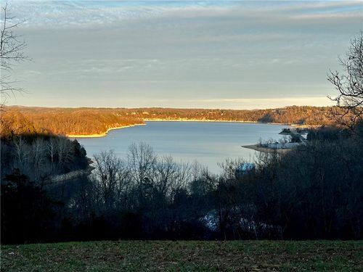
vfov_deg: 30.3
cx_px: 182
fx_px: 503
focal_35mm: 48
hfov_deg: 39.7
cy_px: 136
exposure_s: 1/1019
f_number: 1.78
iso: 64
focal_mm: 6.86
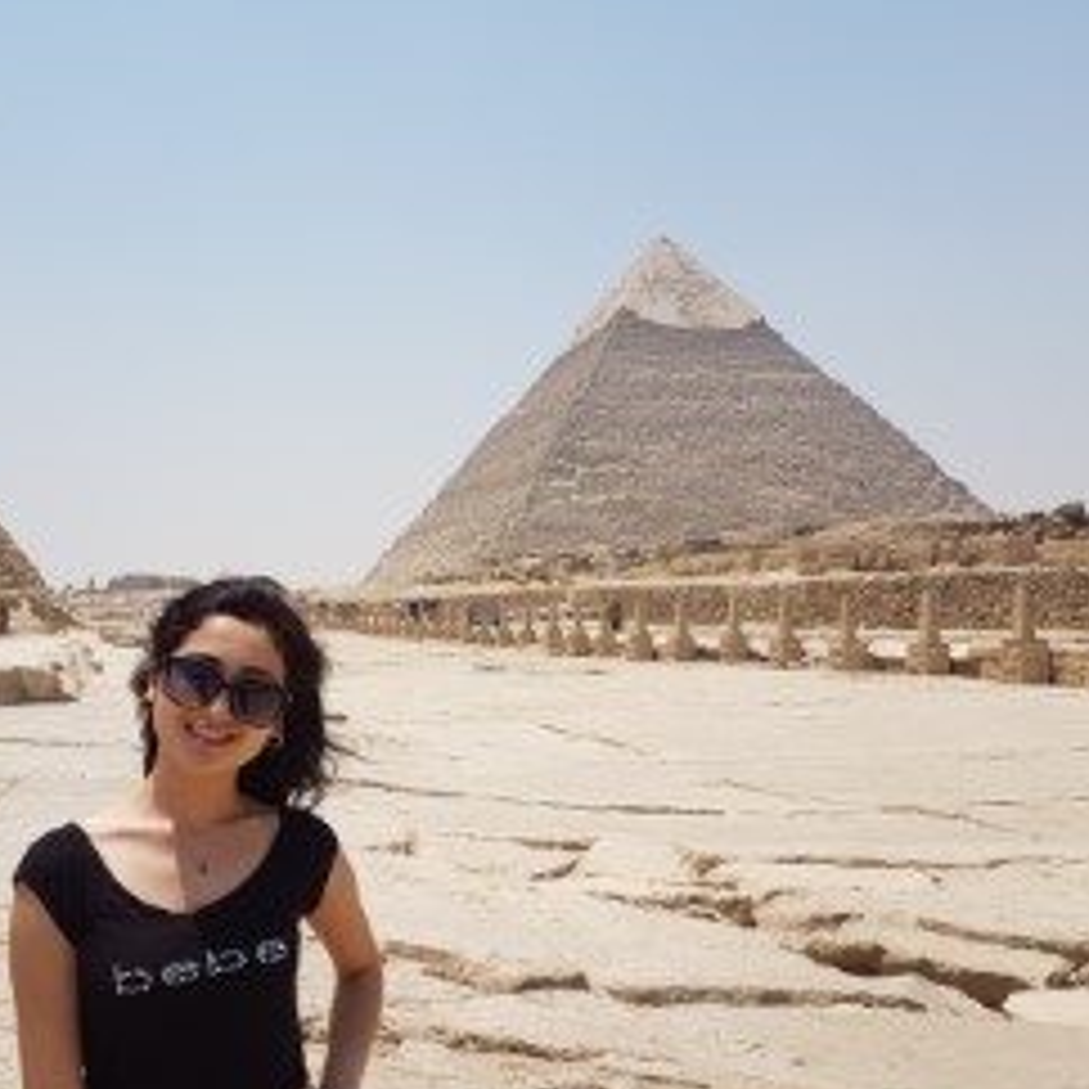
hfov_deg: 46.8
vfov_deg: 47.1
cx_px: 414
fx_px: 1246
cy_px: 608
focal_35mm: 35
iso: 40
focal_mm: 4.2
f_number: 1.7
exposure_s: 1/2744
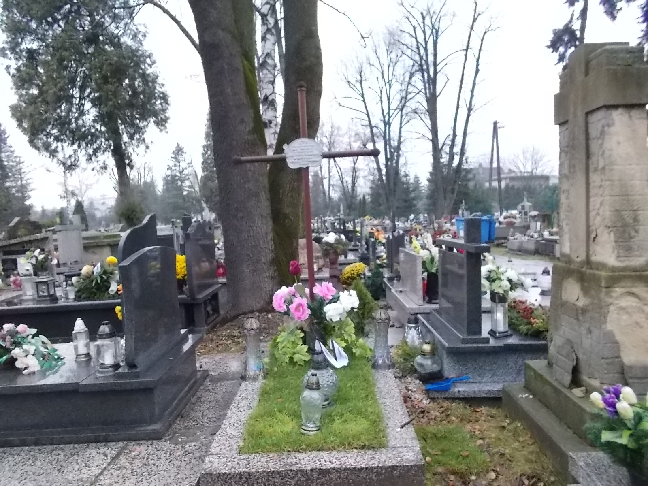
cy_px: 243
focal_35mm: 26
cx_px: 324
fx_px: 487
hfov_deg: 67.3
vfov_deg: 53.1
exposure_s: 1/160
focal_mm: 4.6
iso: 400
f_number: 3.2
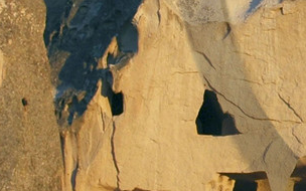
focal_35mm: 933
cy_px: -78
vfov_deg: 1.4
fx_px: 7781
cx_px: 582
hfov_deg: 2.2
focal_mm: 116
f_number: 6.3
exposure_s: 1/250
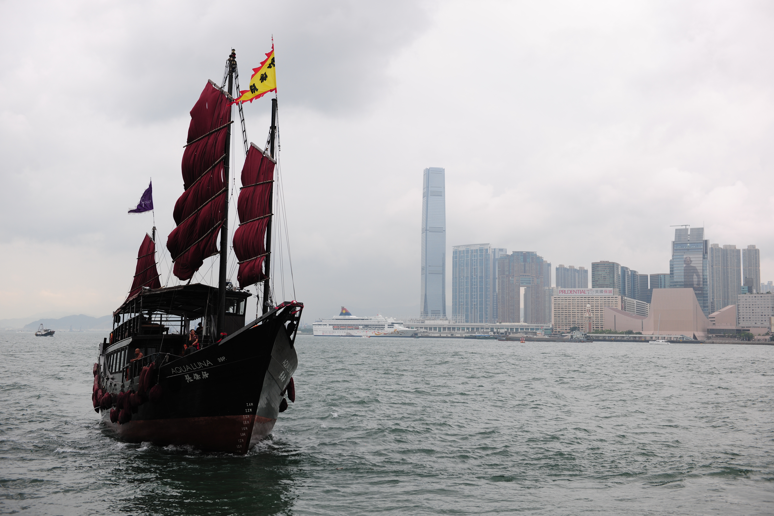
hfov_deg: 48.5
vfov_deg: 33.4
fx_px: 860
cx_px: 387
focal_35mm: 40
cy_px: 258
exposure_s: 1/1250
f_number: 4
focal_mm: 40
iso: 200
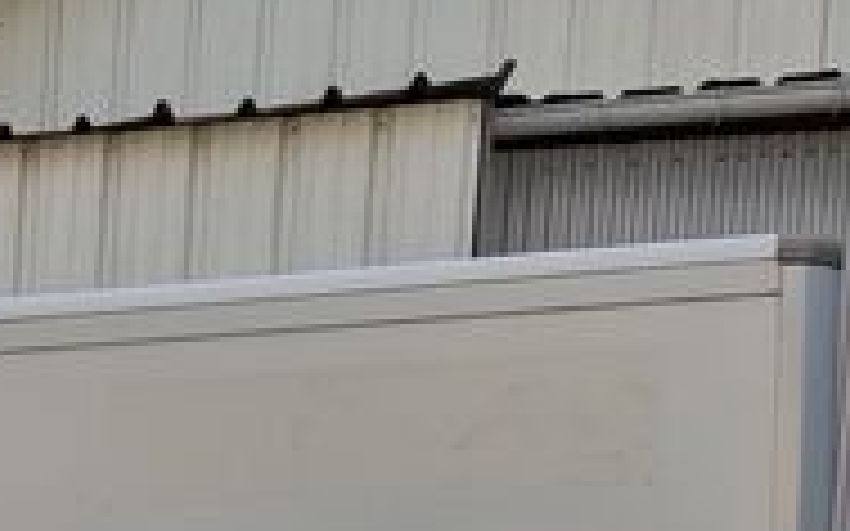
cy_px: 954
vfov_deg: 13.6
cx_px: -499
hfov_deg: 20.0
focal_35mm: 86
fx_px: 1992
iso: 50
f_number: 1.8
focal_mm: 6.7
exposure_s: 1/470
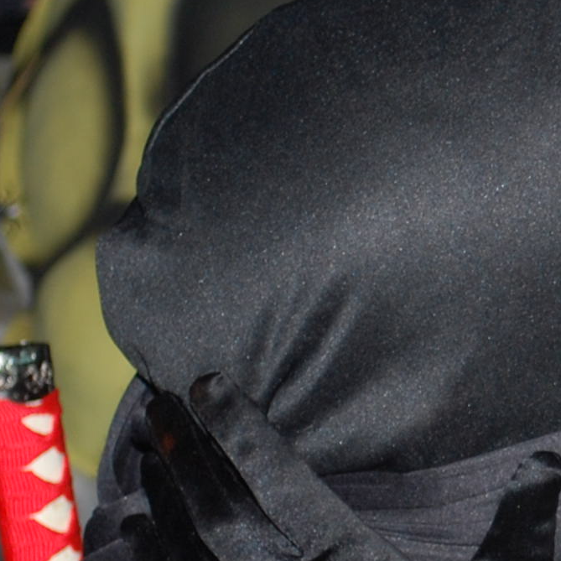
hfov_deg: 5.4
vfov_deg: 5.4
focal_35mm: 325
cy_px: 391
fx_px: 5959
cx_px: 763
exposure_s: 1/60
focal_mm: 44
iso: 200
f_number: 5.3
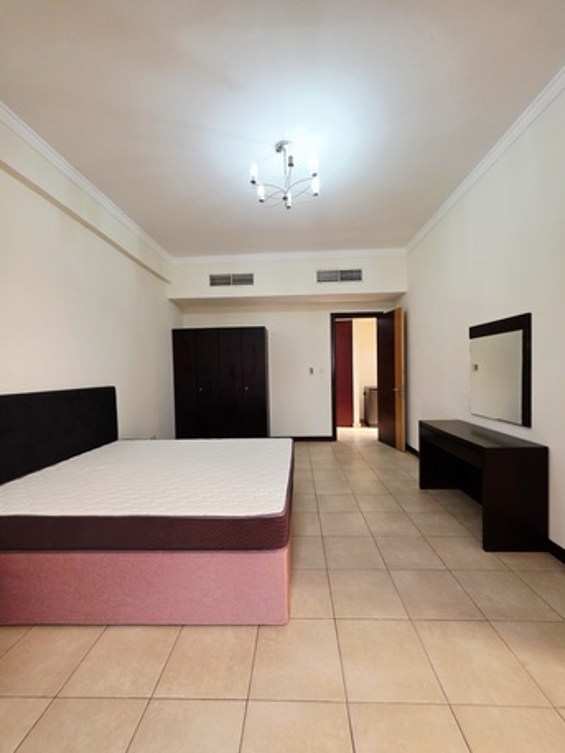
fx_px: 283
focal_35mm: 13
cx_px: 282
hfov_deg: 89.9
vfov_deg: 106.2
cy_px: 376
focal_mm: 2.2
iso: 200
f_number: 1.9
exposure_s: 1/50.3
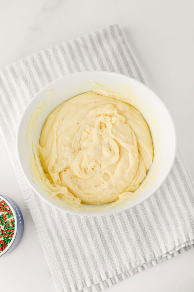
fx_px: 405
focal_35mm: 50
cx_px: 97
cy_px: 146
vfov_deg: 39.6
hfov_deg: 26.9
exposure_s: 1/160
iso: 200
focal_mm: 50
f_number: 5
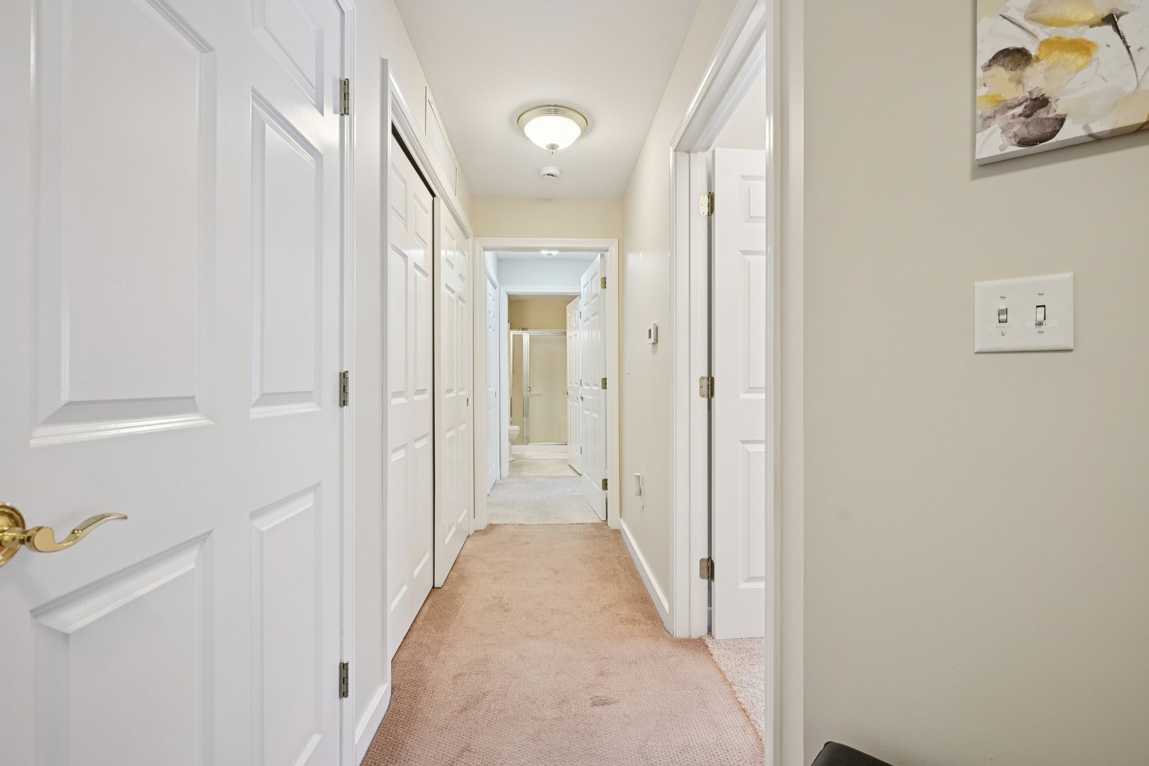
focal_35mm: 16
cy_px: 383
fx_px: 511
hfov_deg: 96.7
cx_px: 574
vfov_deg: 73.7
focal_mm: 16
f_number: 8
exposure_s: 1/10
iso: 400
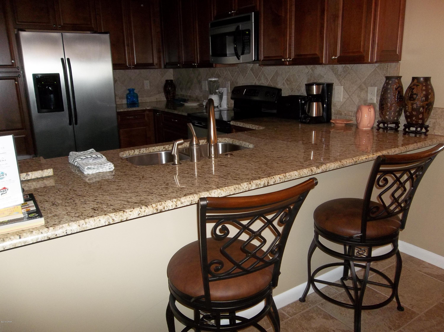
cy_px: 166
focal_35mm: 27
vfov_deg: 51.2
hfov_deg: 65.4
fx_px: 346
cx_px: 222
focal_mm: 4.9
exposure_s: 1/30
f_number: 3.5
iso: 160
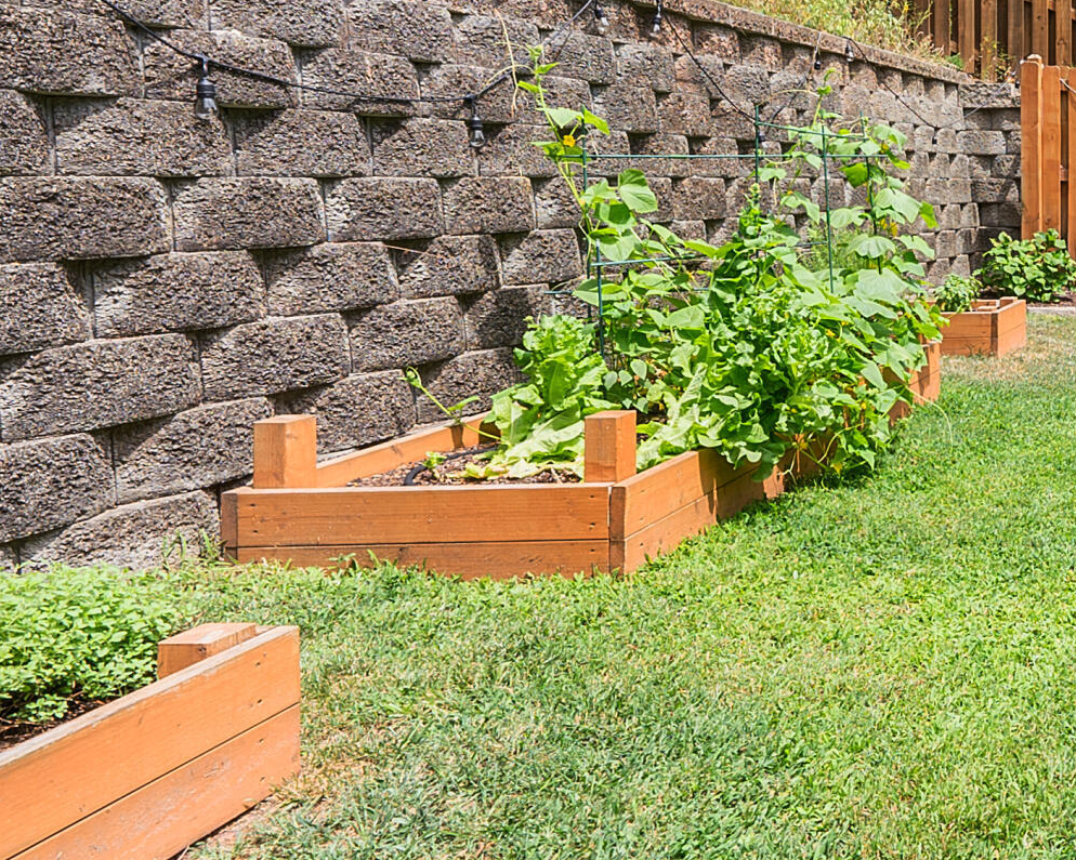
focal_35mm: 34
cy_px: 169
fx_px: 1083
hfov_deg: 35.7
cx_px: 1398
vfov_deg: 41.4
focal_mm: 12
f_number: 7.1
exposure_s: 1/30
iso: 80
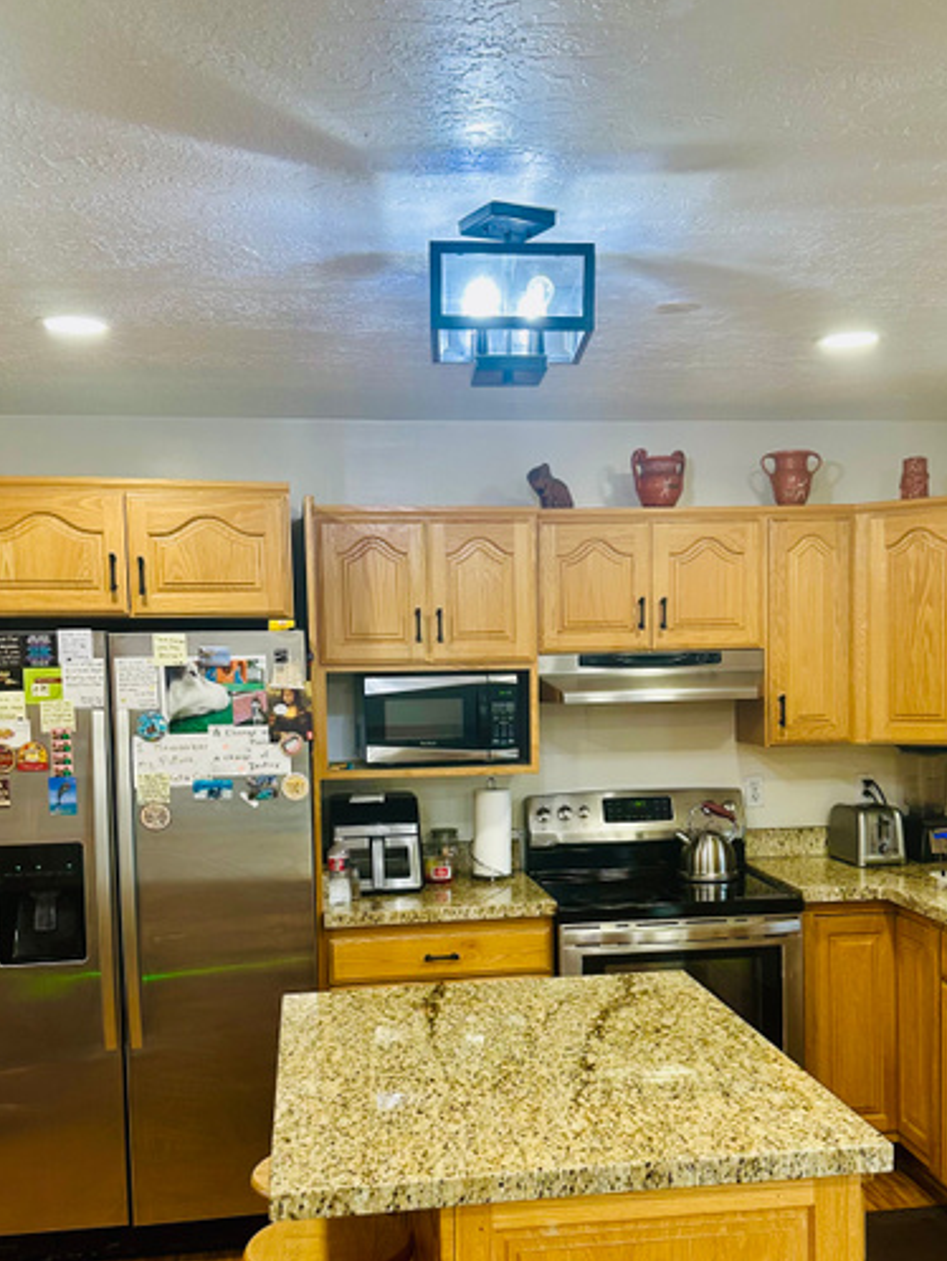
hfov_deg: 38.6
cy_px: 755
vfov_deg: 49.8
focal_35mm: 37
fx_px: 1348
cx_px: 527
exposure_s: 1/60
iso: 125
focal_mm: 6.86
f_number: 1.78
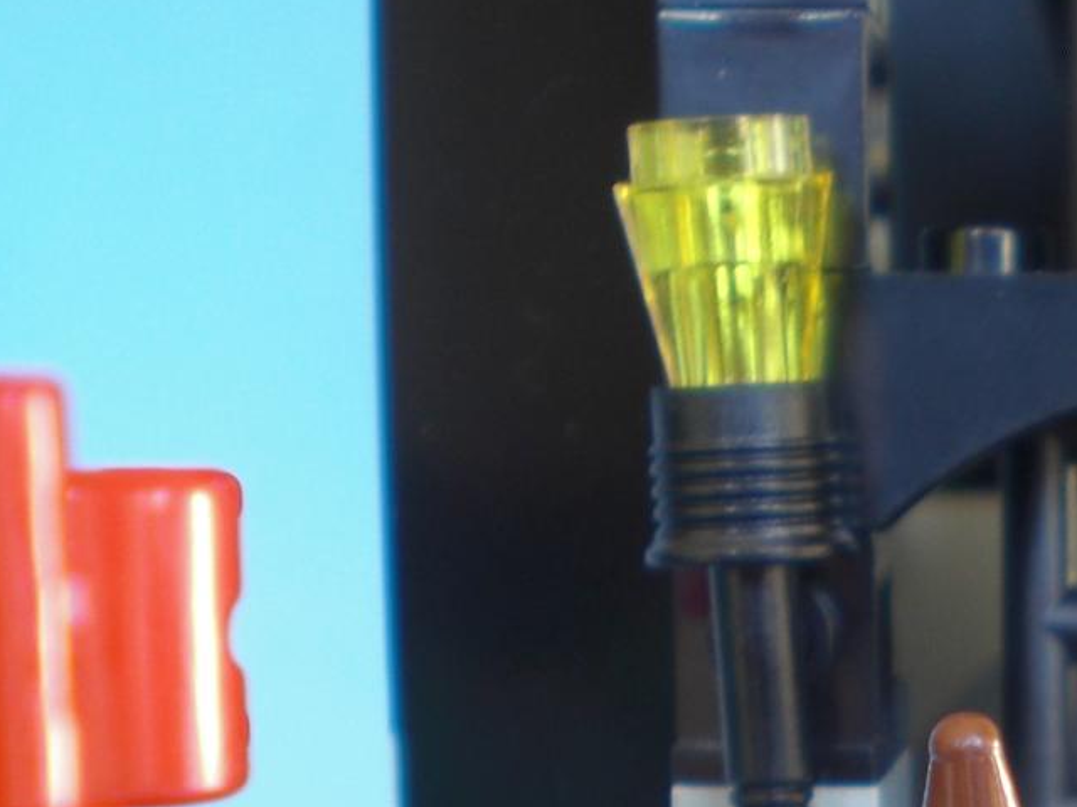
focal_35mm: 114
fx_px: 3547
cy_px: 1163
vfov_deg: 12.4
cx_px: 1301
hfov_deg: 16.5
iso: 64
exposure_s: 1/10
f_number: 3.1
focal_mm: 6.3
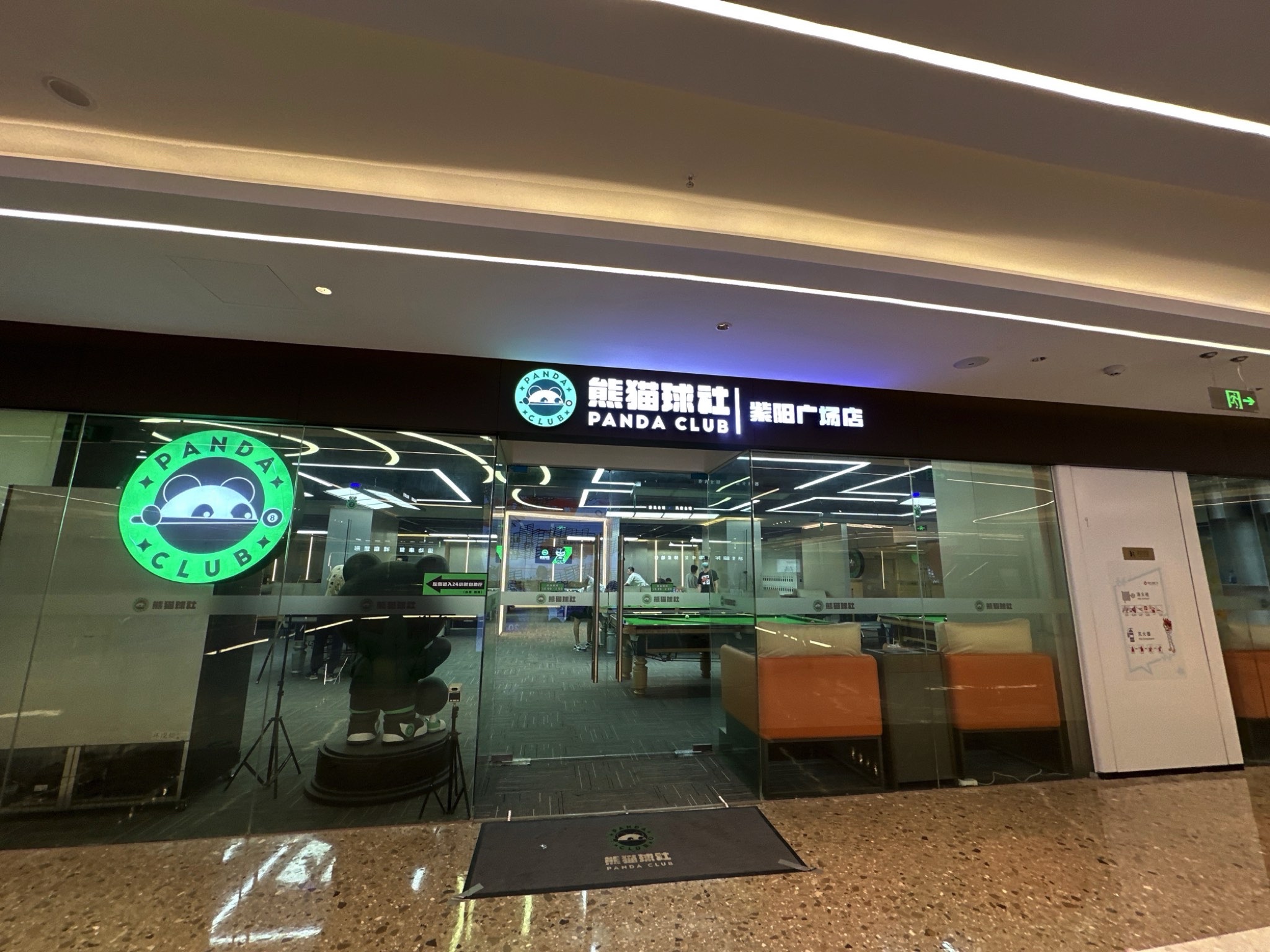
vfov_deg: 85.7
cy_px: 476
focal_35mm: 14
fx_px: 514
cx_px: 635
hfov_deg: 102.1
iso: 80
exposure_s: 1/100
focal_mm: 2.22
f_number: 2.2
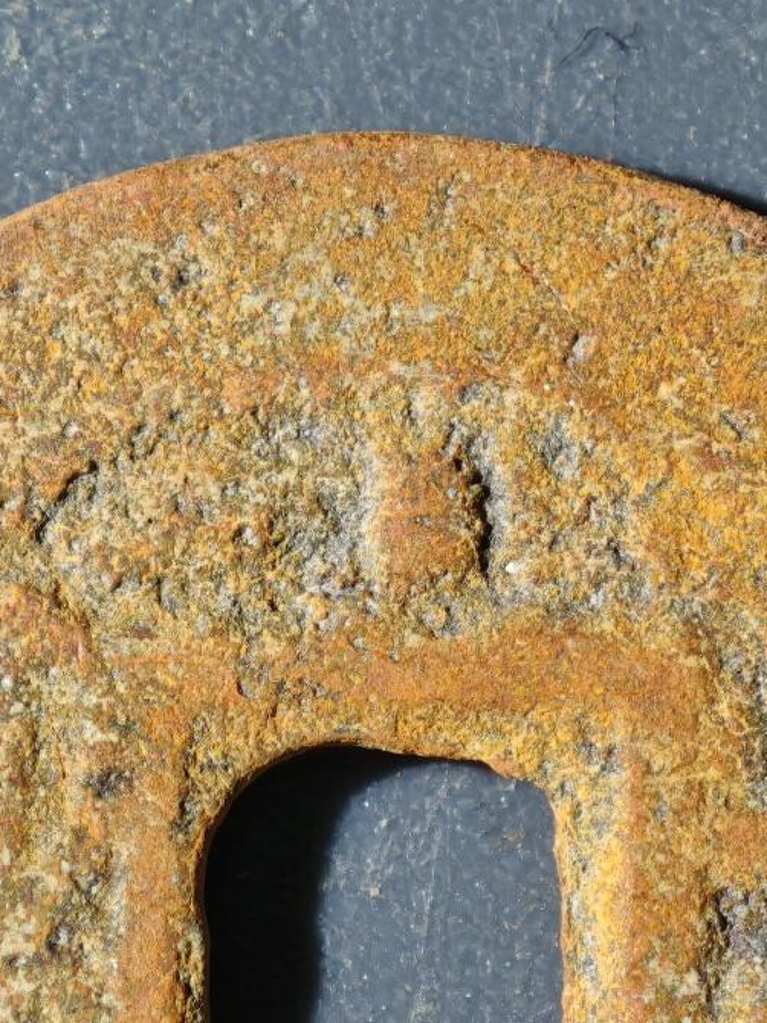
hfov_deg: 5.2
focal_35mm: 285
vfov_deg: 6.9
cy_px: 893
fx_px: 8417
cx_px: 335
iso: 250
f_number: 2
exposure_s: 1/95
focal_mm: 9
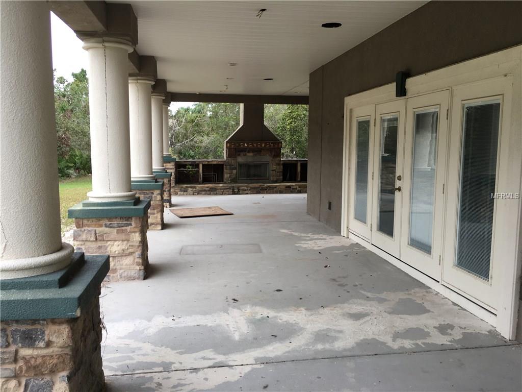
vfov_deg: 48.2
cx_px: 261
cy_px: 196
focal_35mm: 29
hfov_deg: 61.7
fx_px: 437
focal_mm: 4.15
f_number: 2.2
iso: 25
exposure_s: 1/60
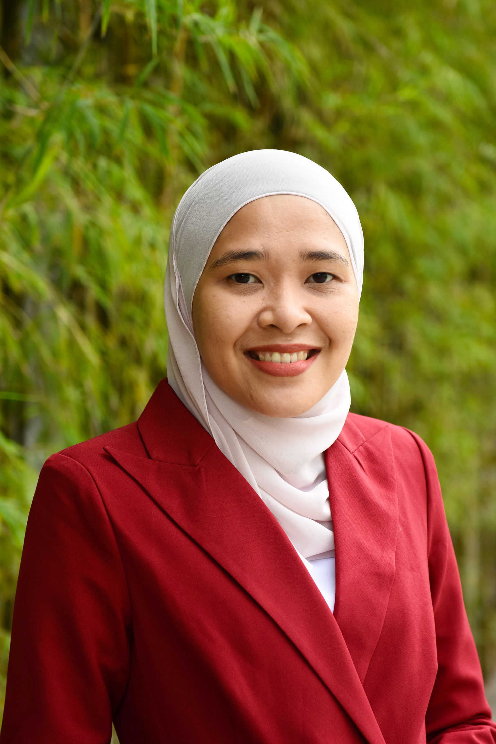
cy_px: 372
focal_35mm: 105
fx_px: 2170
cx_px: 248
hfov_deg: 13.0
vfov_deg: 19.5
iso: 320
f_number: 3.5
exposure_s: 1/640
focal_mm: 70
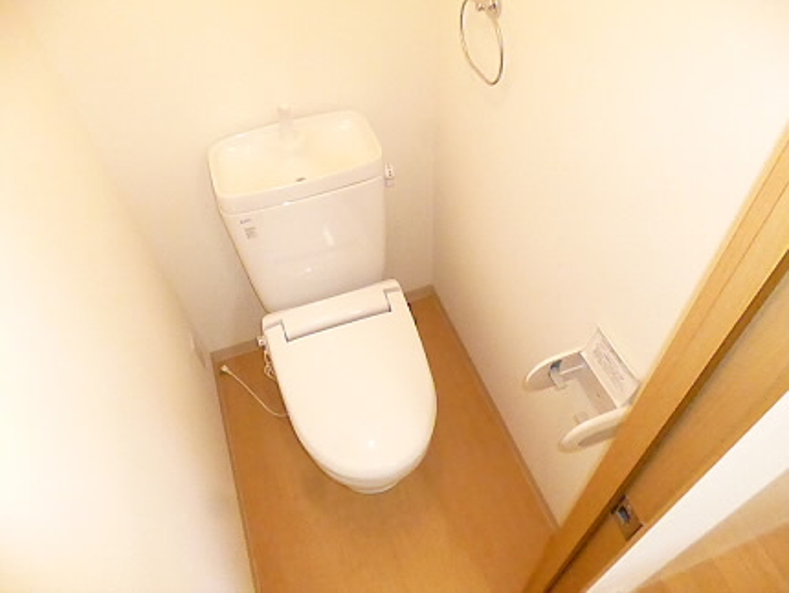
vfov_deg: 56.9
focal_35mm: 24
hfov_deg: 71.6
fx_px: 547
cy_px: 296
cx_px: 394
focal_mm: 4.3
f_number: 2.5
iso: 1600
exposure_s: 1/250
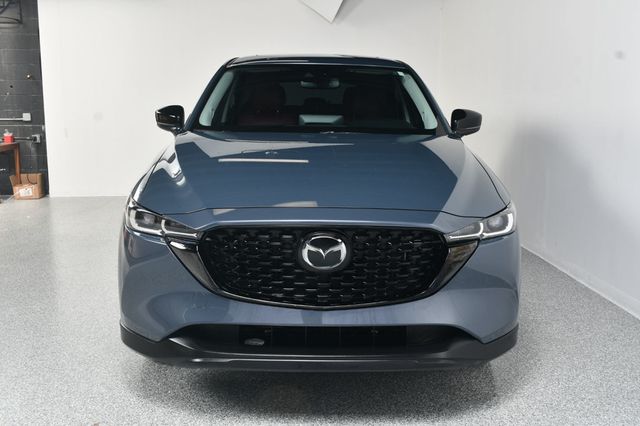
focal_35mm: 36
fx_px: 640
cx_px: 320
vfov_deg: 36.8
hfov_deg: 53.2
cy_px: 213
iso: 100
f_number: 9
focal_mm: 24
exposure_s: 1/160
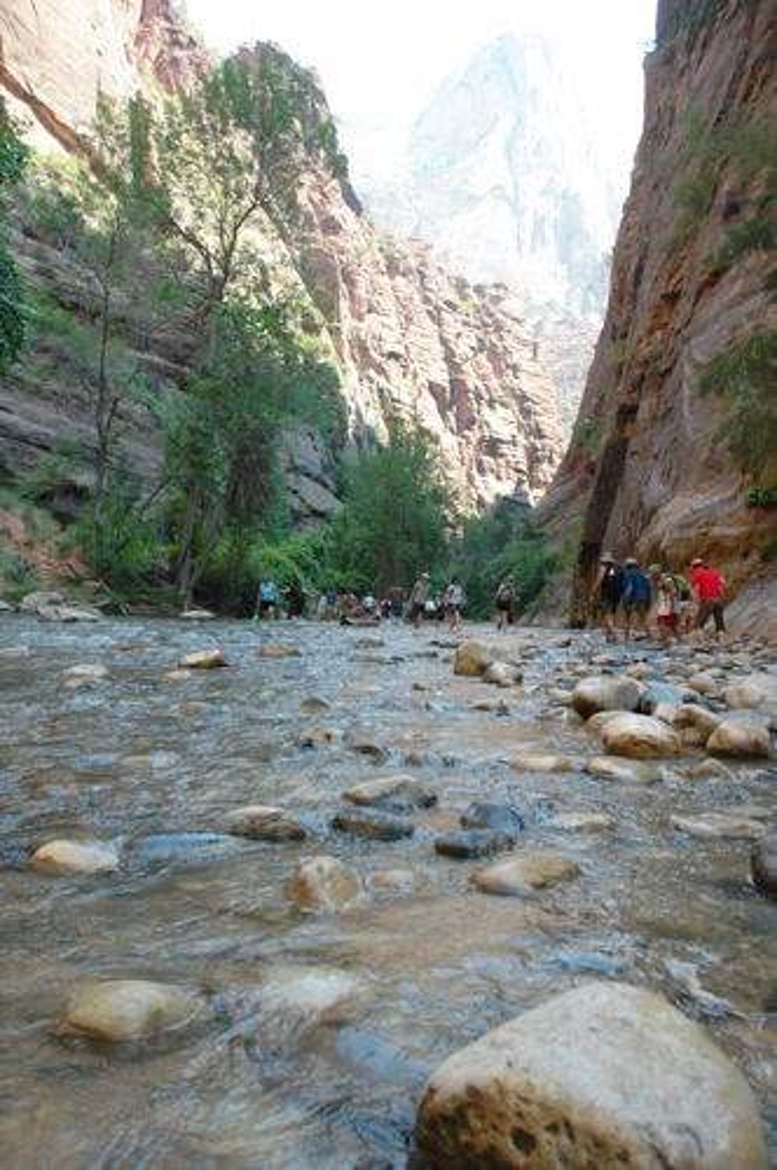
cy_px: 585
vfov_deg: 67.4
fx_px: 876
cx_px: 388
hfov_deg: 47.8
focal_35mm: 27
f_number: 5
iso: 200
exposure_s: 1/160
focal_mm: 18
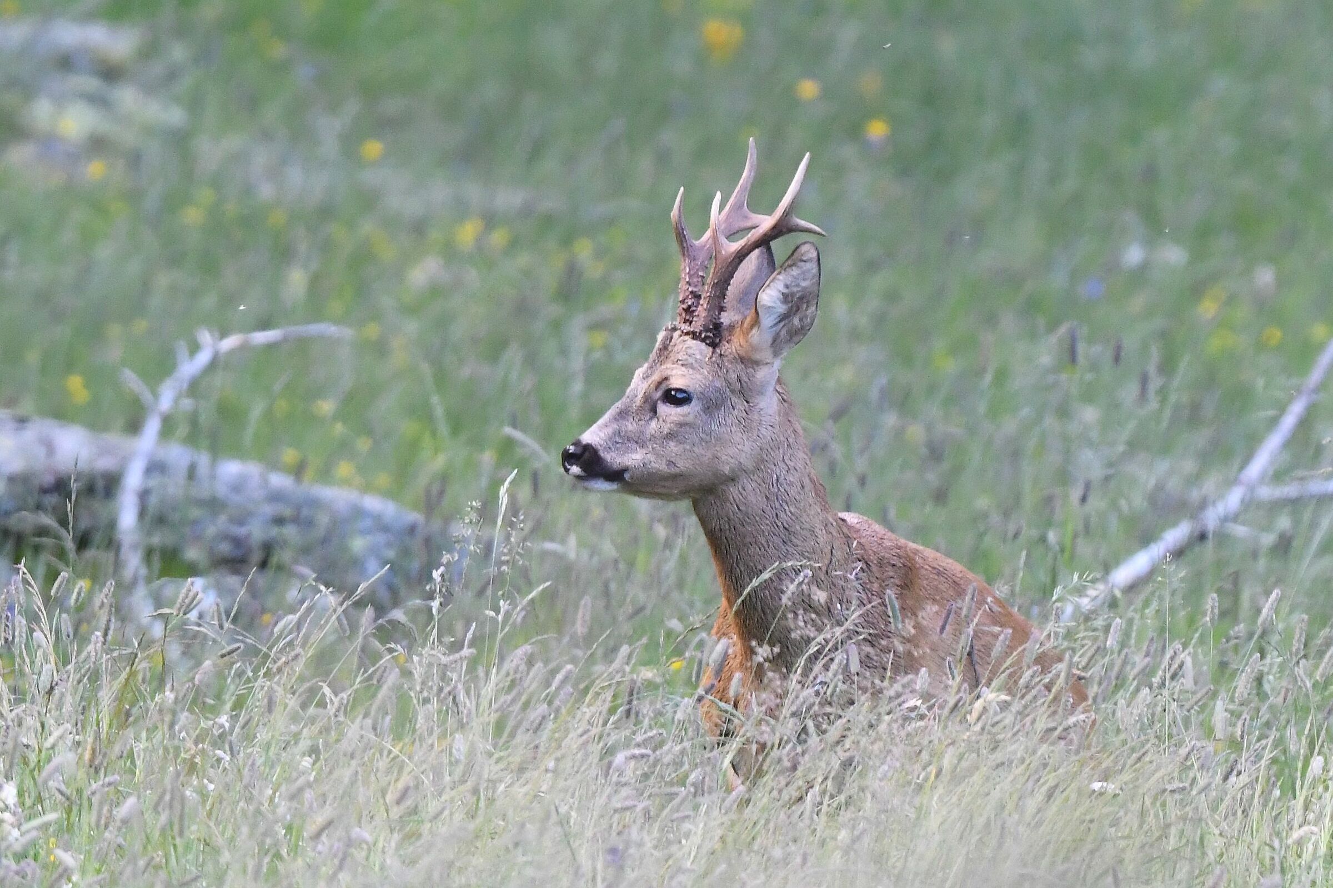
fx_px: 27758
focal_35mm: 750
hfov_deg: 2.8
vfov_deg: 1.8
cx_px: 666
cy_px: 444
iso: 3200
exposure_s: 1/400
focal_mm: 500
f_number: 6.3
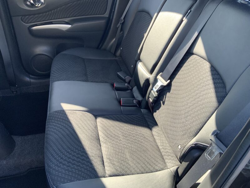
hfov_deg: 61.7
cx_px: 125
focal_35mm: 29
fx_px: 209
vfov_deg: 48.2
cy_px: 94
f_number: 1.8
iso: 64
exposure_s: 1/108
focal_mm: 3
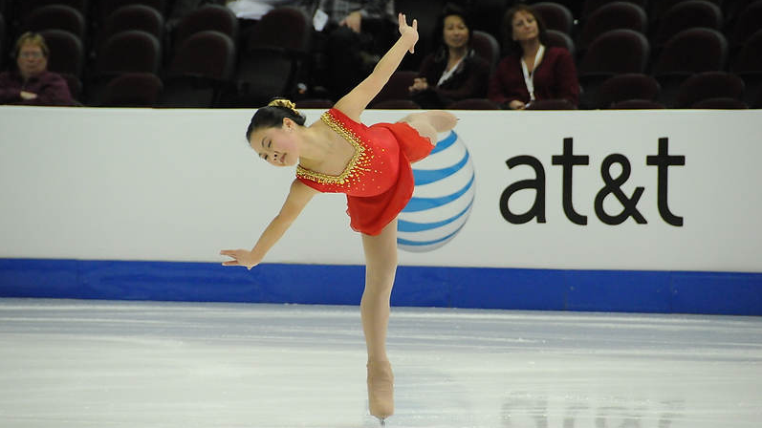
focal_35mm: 315
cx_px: 381
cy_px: 210
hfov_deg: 6.9
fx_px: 6364
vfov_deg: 3.9
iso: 3200
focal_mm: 200
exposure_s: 1/800
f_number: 5.6
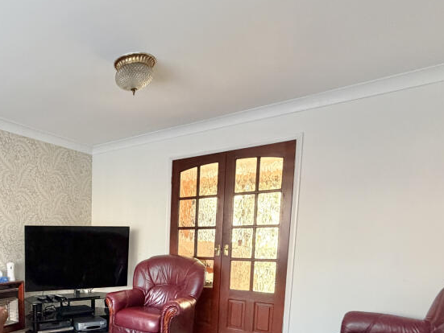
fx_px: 334
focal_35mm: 26
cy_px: 278
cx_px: 74
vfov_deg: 49.2
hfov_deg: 60.5
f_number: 2.2
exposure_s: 1/60
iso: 320
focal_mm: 2.22
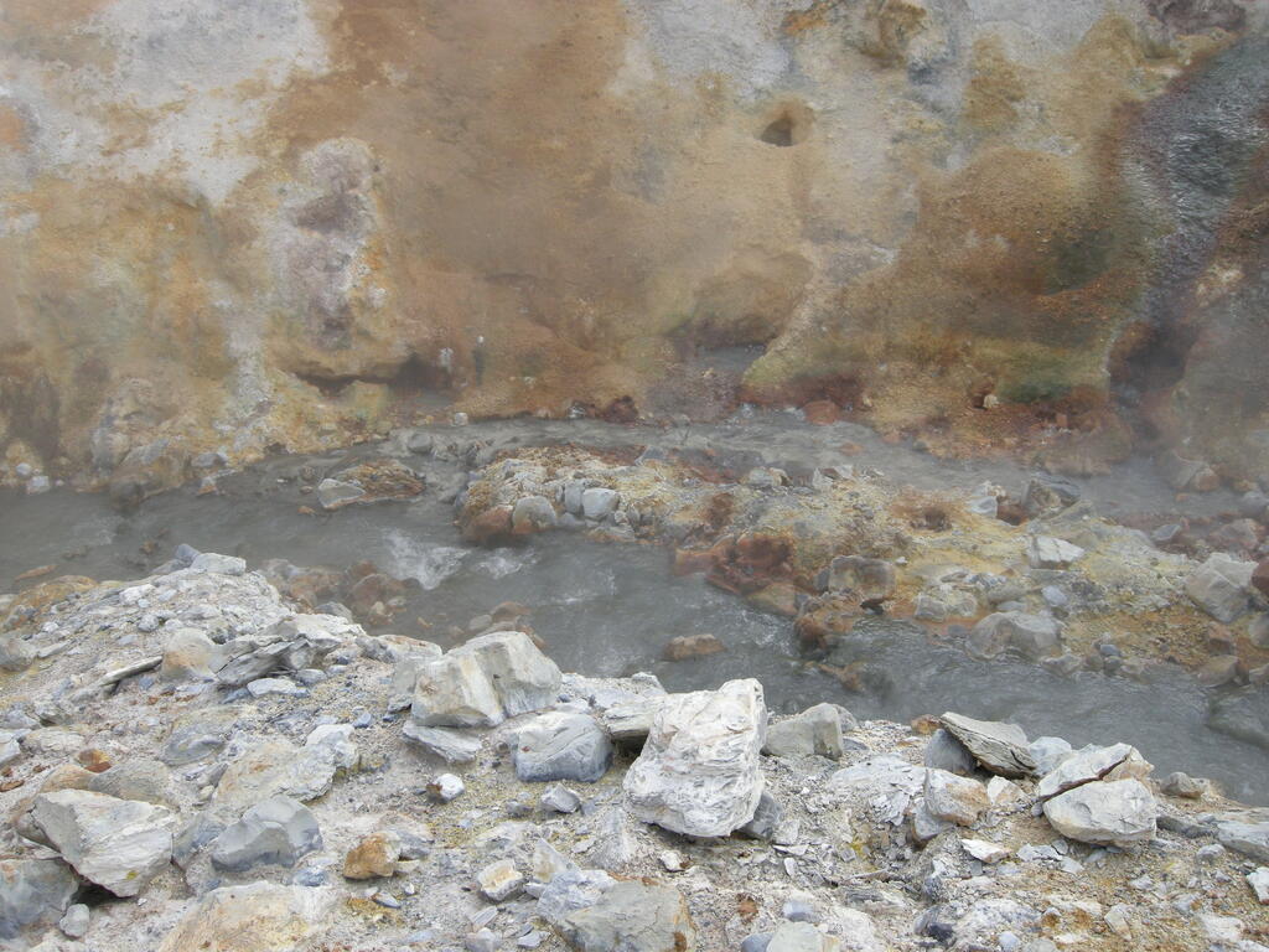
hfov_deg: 52.6
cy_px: 476
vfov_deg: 40.7
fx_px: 1283
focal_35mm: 35
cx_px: 634
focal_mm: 7.5
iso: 100
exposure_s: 1/258
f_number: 4.8
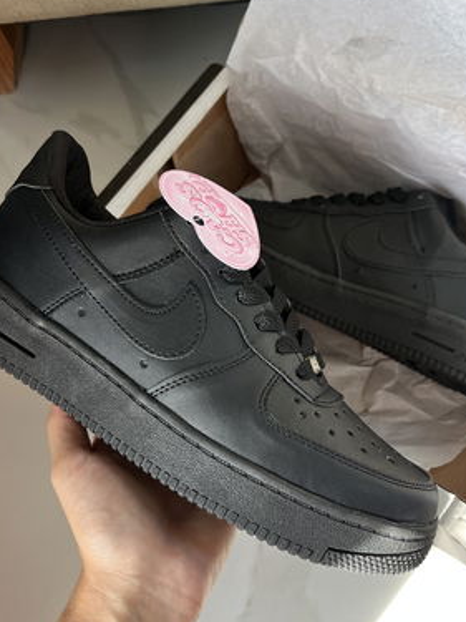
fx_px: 665
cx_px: 239
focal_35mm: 37
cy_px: 311
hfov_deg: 38.6
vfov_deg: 50.2
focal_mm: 5.1
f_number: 1.6
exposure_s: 1/121
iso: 64
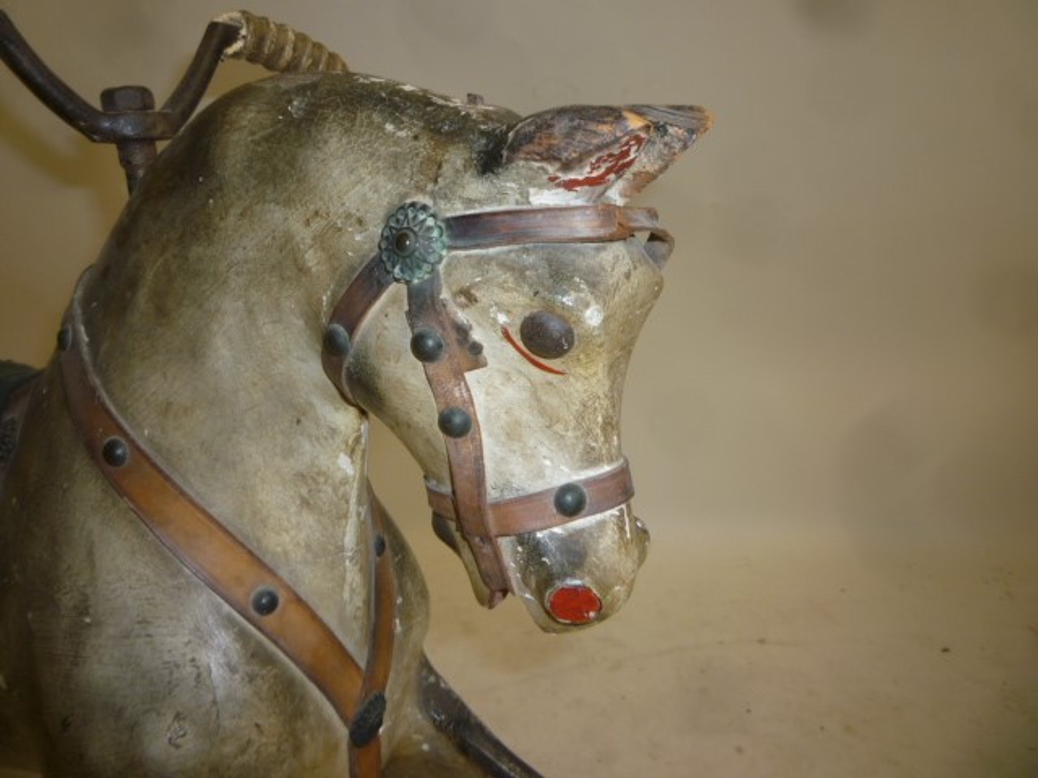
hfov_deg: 61.7
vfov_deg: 48.2
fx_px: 870
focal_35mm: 29
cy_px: 389
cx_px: 519
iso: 100
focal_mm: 5.2
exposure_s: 1/30
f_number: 4
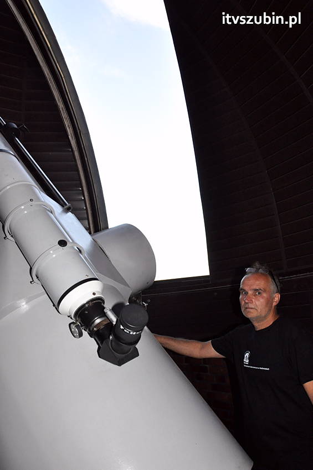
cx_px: 156
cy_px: 235
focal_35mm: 27
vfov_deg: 67.4
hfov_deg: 47.8
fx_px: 353
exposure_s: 1/200
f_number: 6.3
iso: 1600
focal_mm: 18
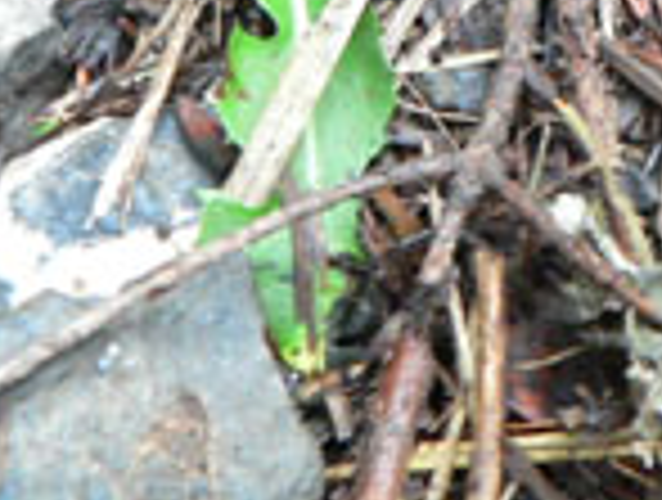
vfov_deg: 13.0
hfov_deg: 16.4
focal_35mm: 110
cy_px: -176
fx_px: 2109
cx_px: 968
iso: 200
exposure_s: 1/10
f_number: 2.8
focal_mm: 6
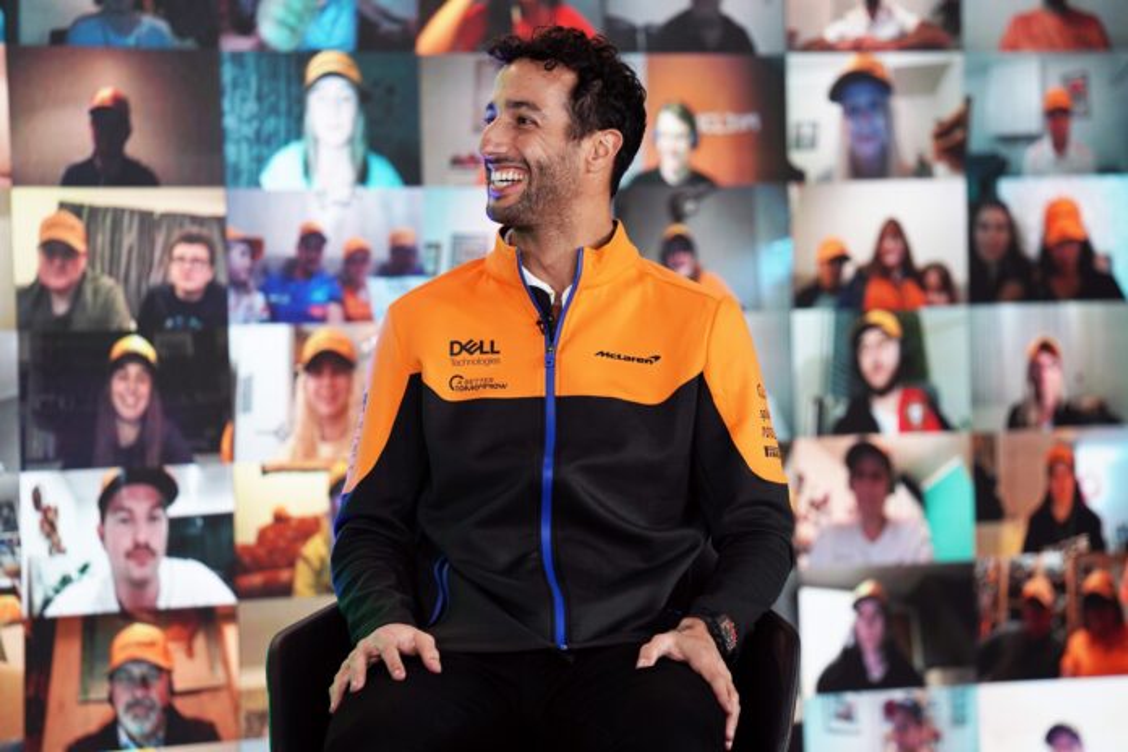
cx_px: 564
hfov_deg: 10.3
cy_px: 376
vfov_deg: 6.9
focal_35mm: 200
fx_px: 6266
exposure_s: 1/200
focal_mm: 200
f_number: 3.5
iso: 800
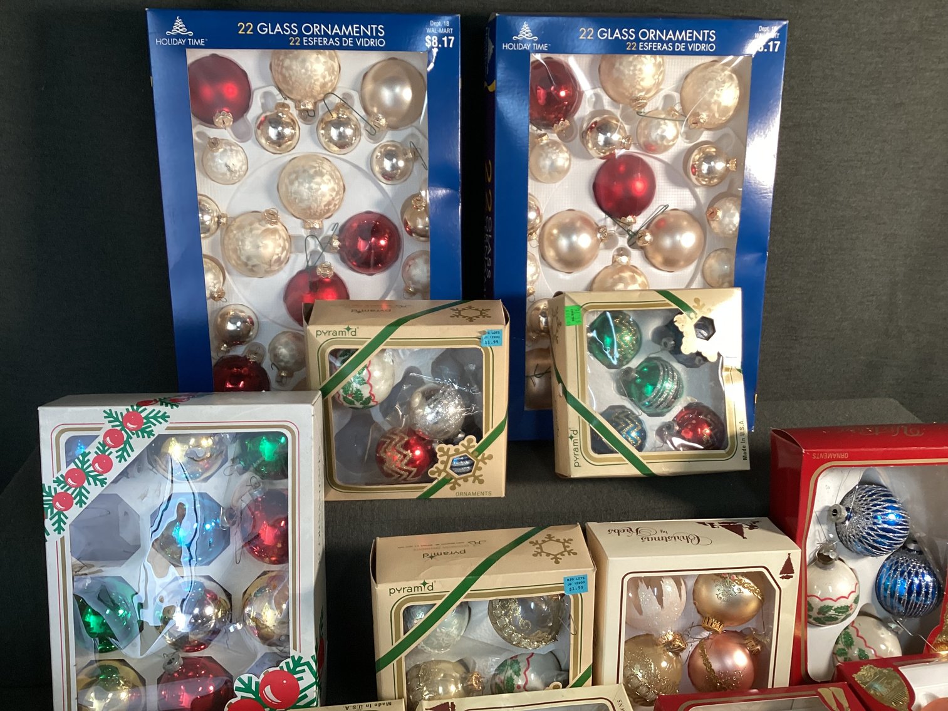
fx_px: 849
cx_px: 474
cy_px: 356
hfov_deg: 58.3
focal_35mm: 31
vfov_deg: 45.4
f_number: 2.4
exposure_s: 1/60
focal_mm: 3.3
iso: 100
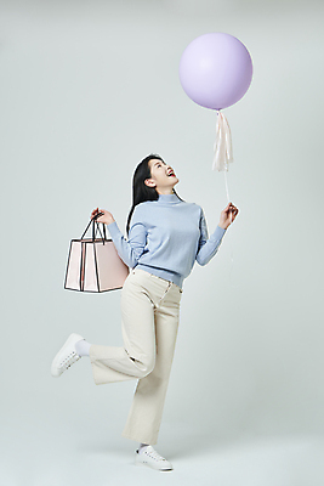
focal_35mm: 62
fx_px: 836
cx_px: 162
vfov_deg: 32.4
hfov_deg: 21.9
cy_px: 243
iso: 100
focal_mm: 62
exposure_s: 1/125
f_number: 11
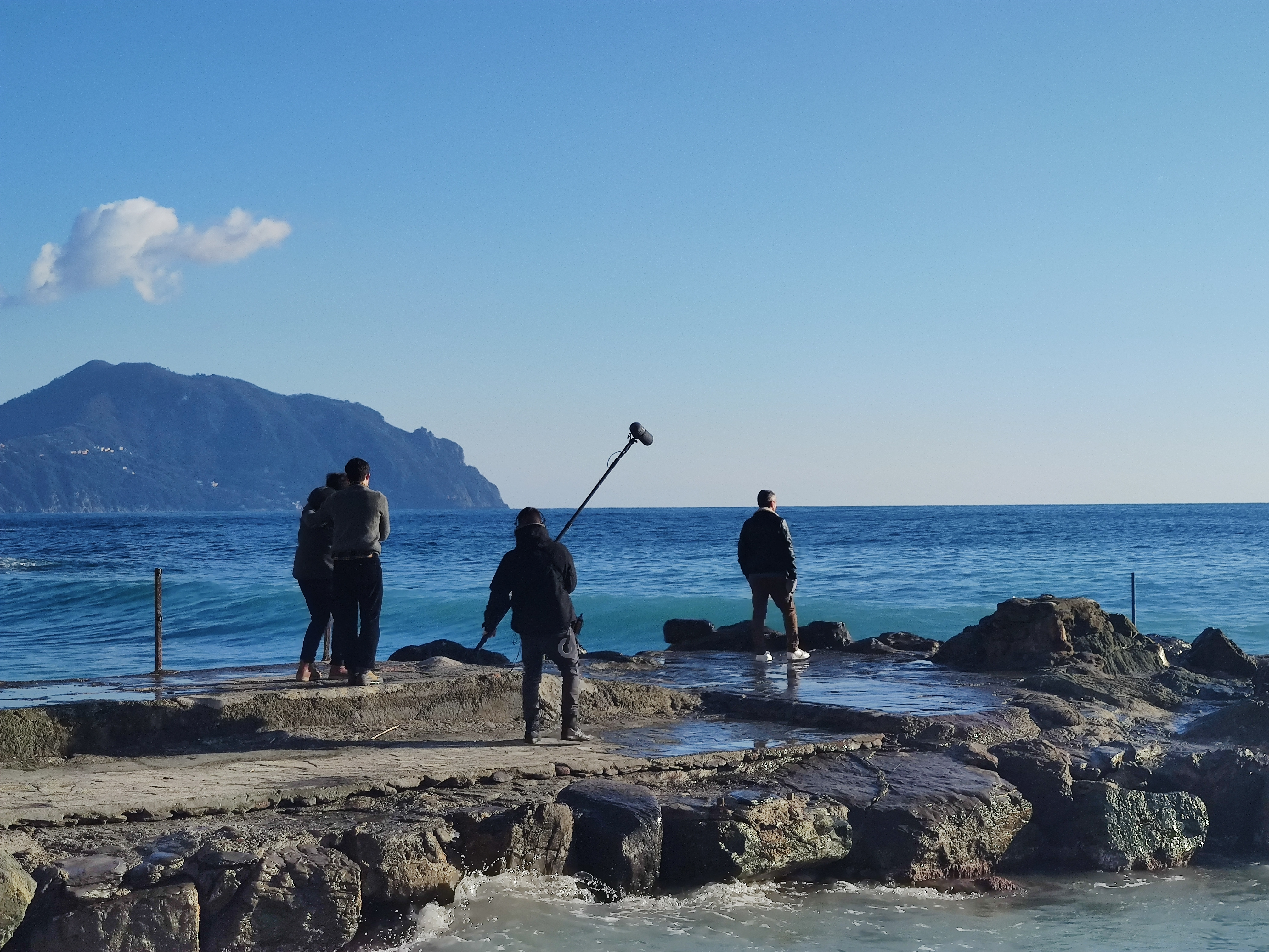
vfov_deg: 35.1
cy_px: 476
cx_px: 634
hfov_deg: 45.8
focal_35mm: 41
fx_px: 1503
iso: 100
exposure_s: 1/2764
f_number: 2
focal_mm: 8.16
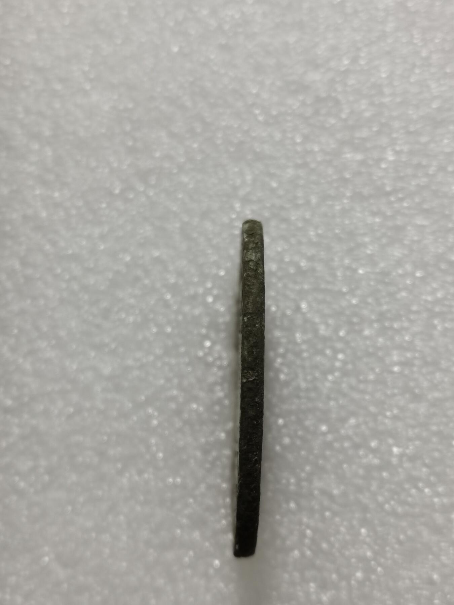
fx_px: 979
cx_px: 227
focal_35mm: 56
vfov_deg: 34.3
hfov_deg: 26.1
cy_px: 302
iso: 100
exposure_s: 1/120
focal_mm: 5.58
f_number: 1.8
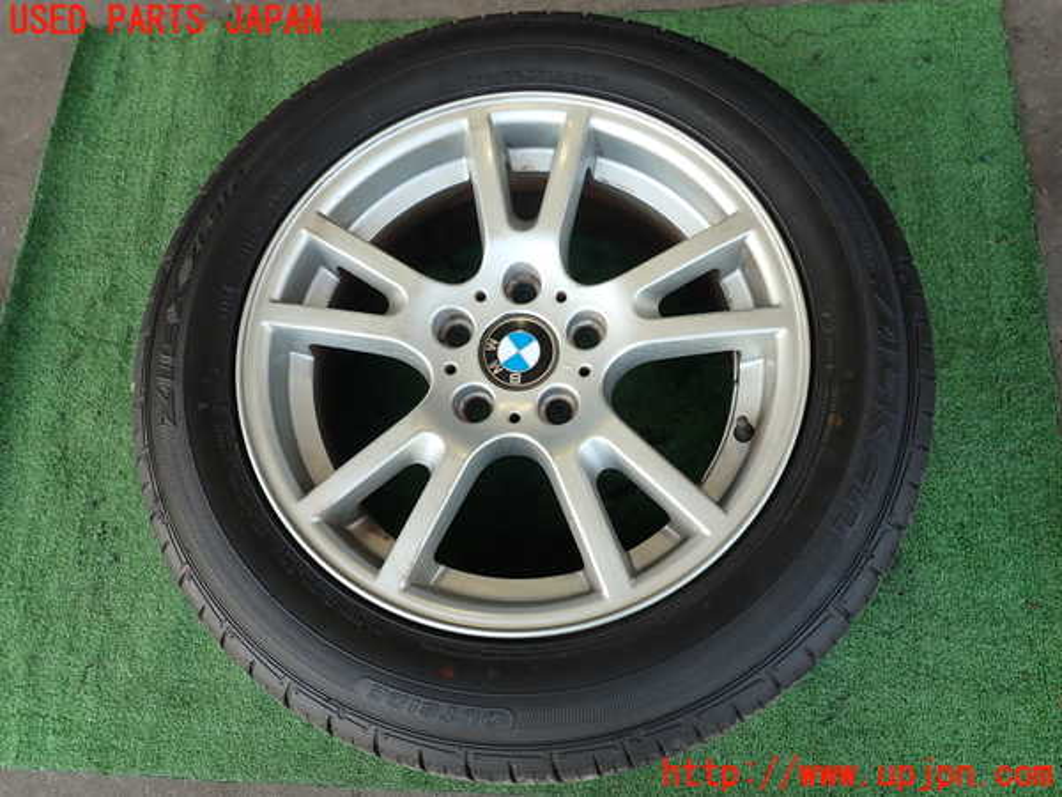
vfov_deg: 54.9
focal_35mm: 25
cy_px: 398
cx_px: 531
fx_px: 767
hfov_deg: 69.4
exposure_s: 1/100
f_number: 2.8
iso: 100
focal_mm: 4.5
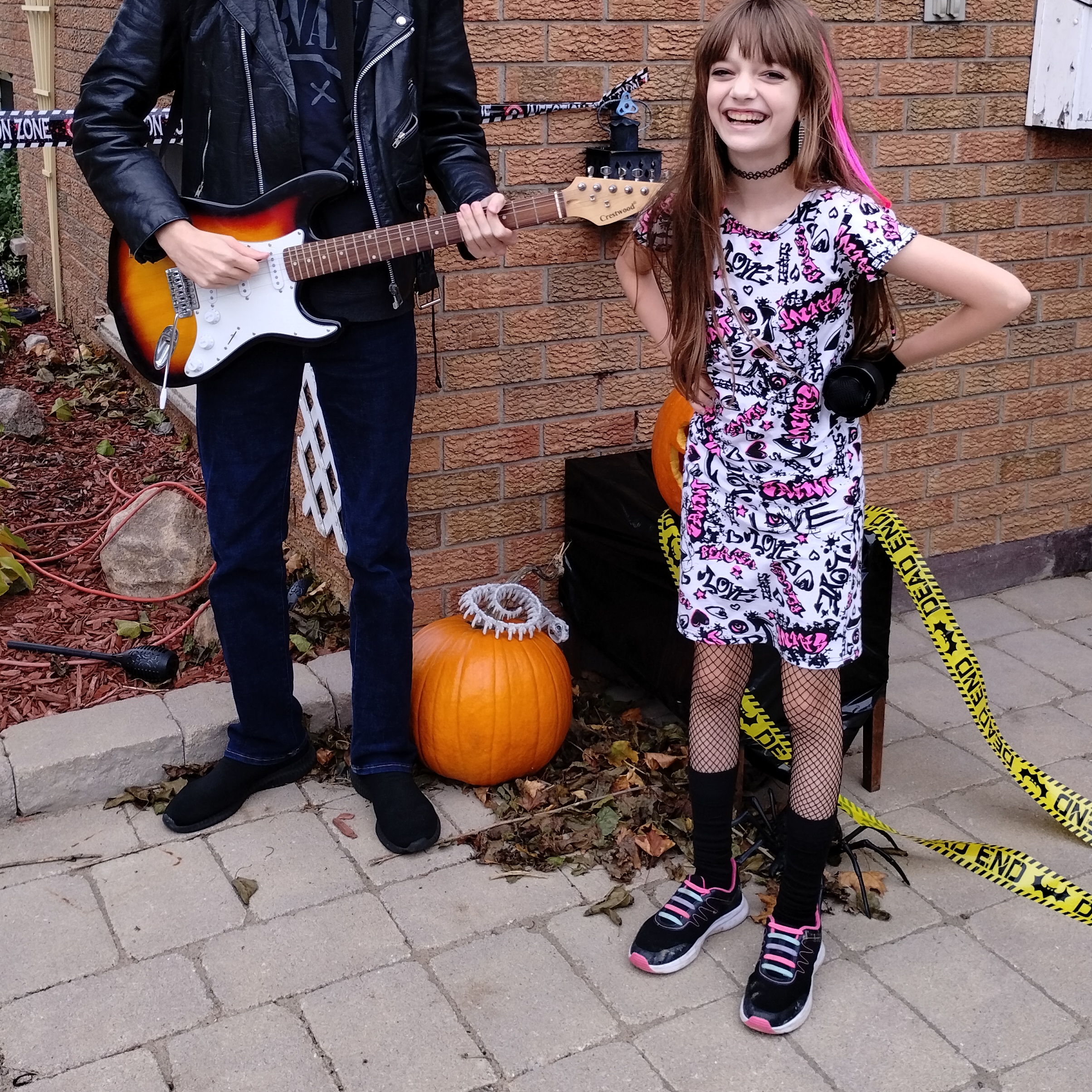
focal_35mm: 42
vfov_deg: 39.4
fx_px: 1499
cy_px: 344
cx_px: 544
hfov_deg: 40.0
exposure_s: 1/100
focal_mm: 4.27
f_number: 1.8
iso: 132
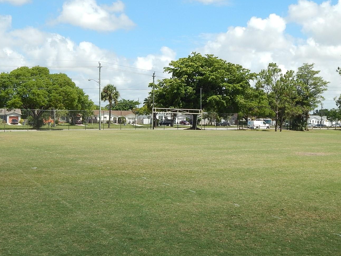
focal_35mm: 49
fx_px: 483
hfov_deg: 38.9
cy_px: 120
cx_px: 177
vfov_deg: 29.7
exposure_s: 1/400
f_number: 6.5
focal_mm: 5.6
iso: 125
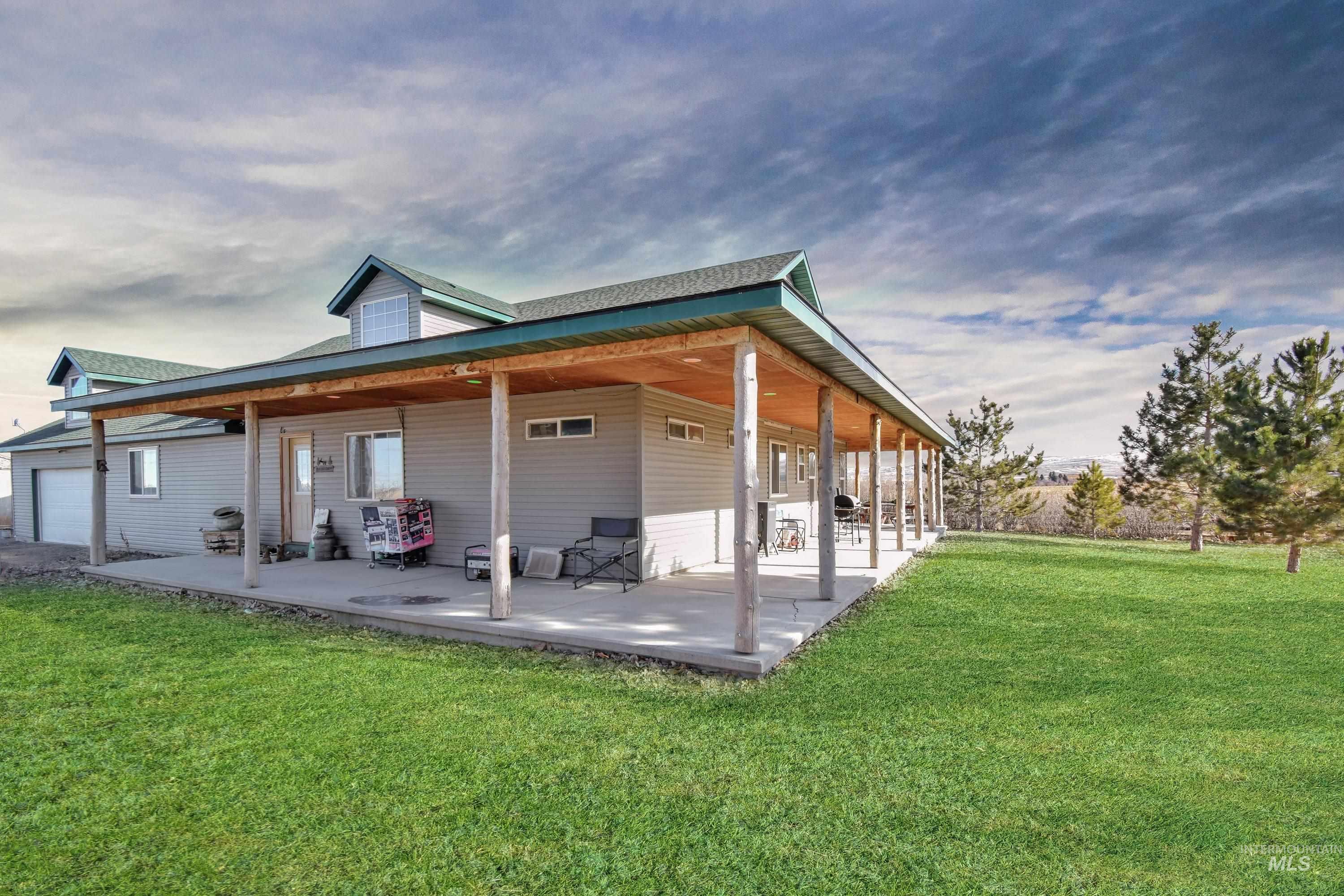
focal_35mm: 15
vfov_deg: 77.3
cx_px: 672
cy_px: 448
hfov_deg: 100.4
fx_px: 560
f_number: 8
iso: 400
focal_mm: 10
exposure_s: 1/200
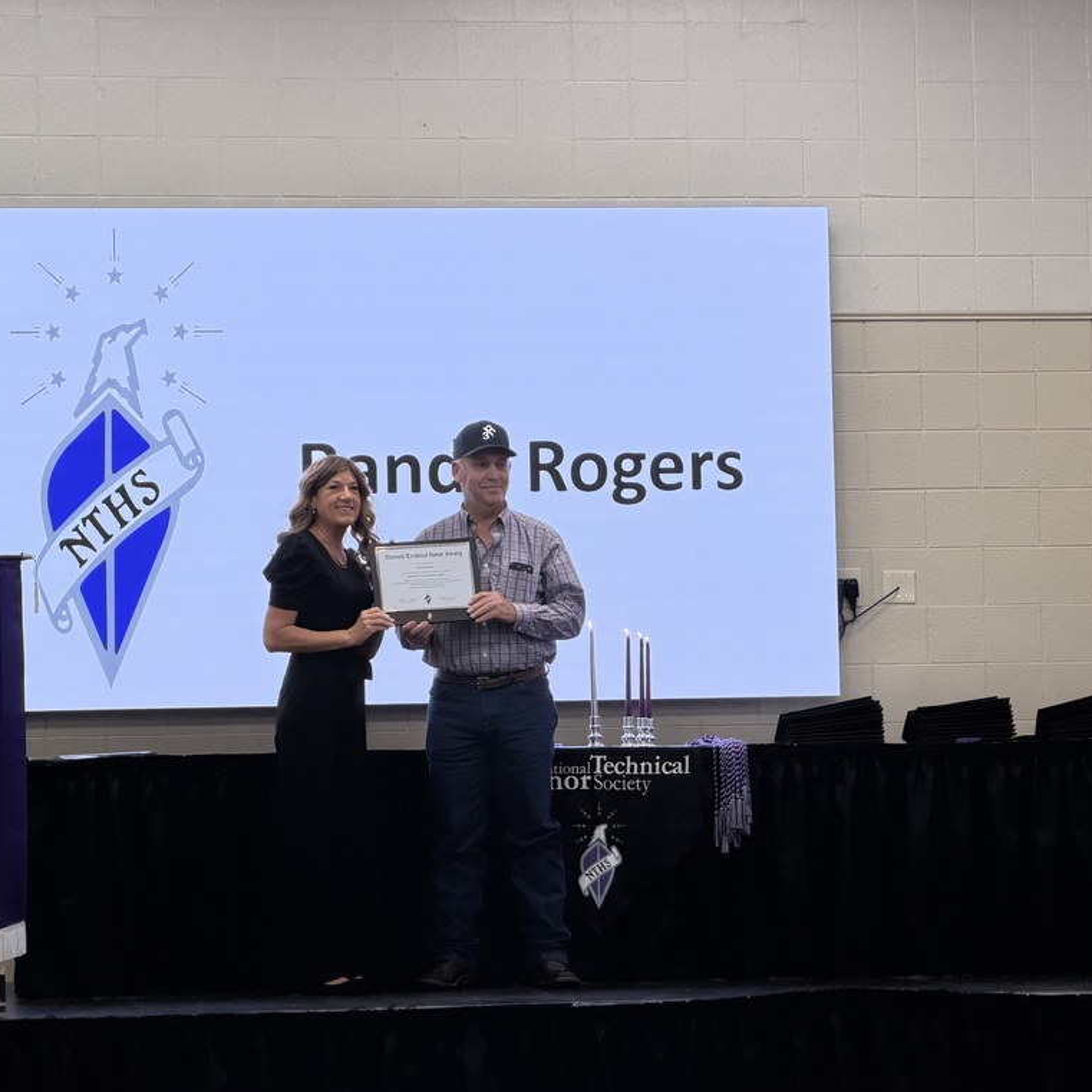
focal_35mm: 119
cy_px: 548
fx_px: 4247
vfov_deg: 14.7
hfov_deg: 14.7
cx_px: 583
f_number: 2.8
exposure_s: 1/120
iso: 100
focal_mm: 16.89
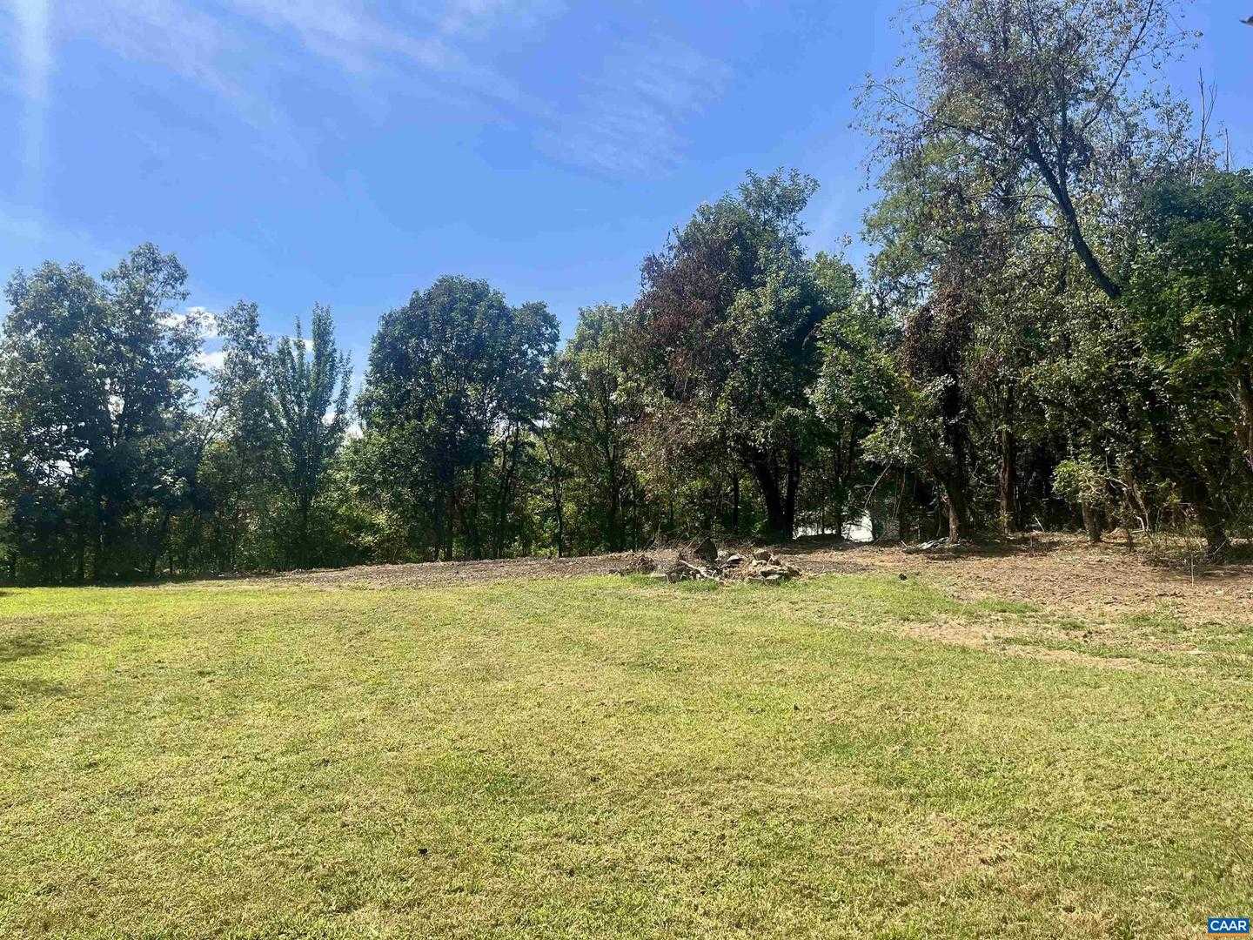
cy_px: 470
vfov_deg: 53.1
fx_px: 941
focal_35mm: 26
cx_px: 626
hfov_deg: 67.3
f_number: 1.6
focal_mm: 5.1
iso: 50
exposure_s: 1/2410
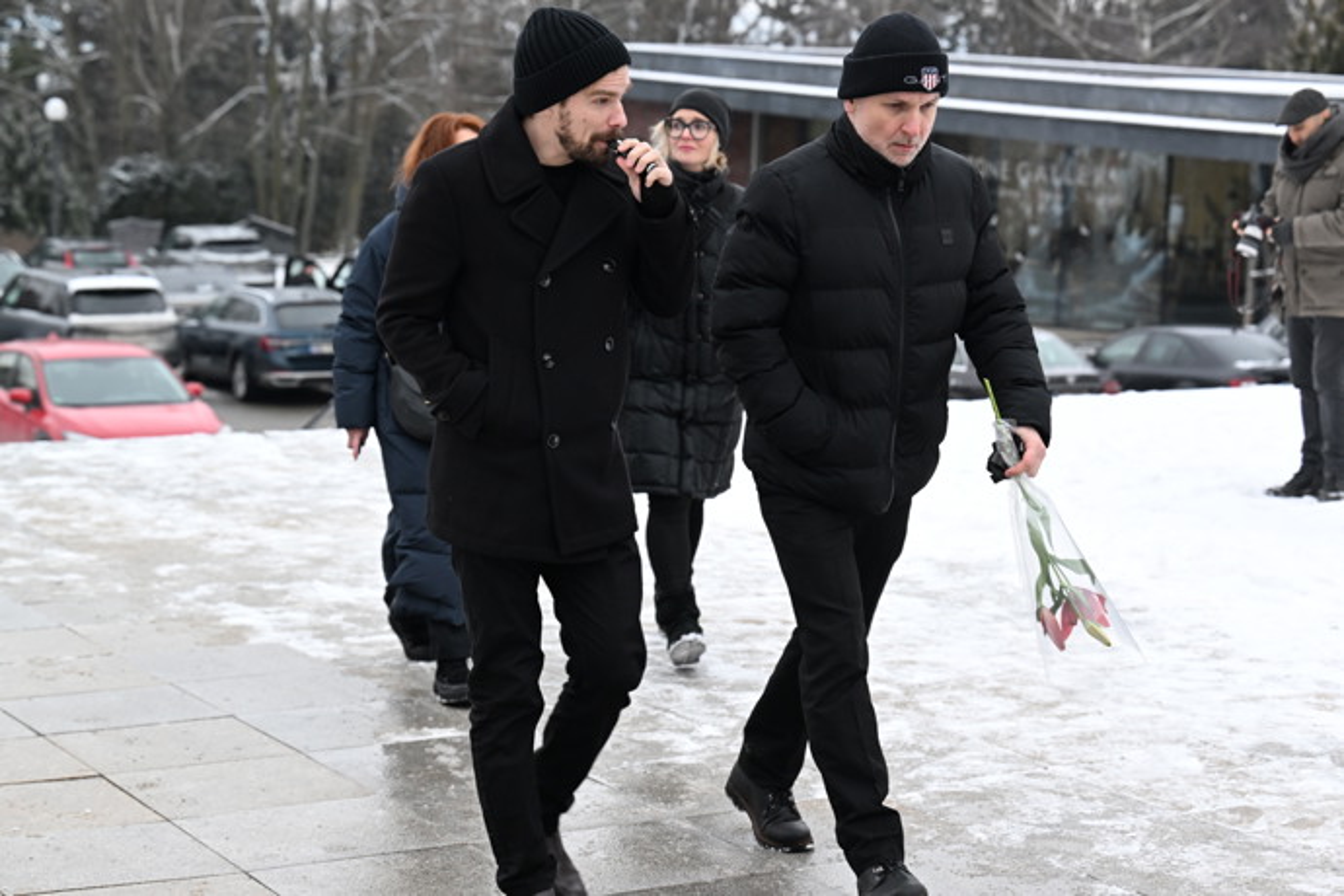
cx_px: 672
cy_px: 448
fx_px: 2912
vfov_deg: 17.5
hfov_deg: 26.0
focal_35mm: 78
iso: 1600
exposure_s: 1/250
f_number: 5
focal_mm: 78
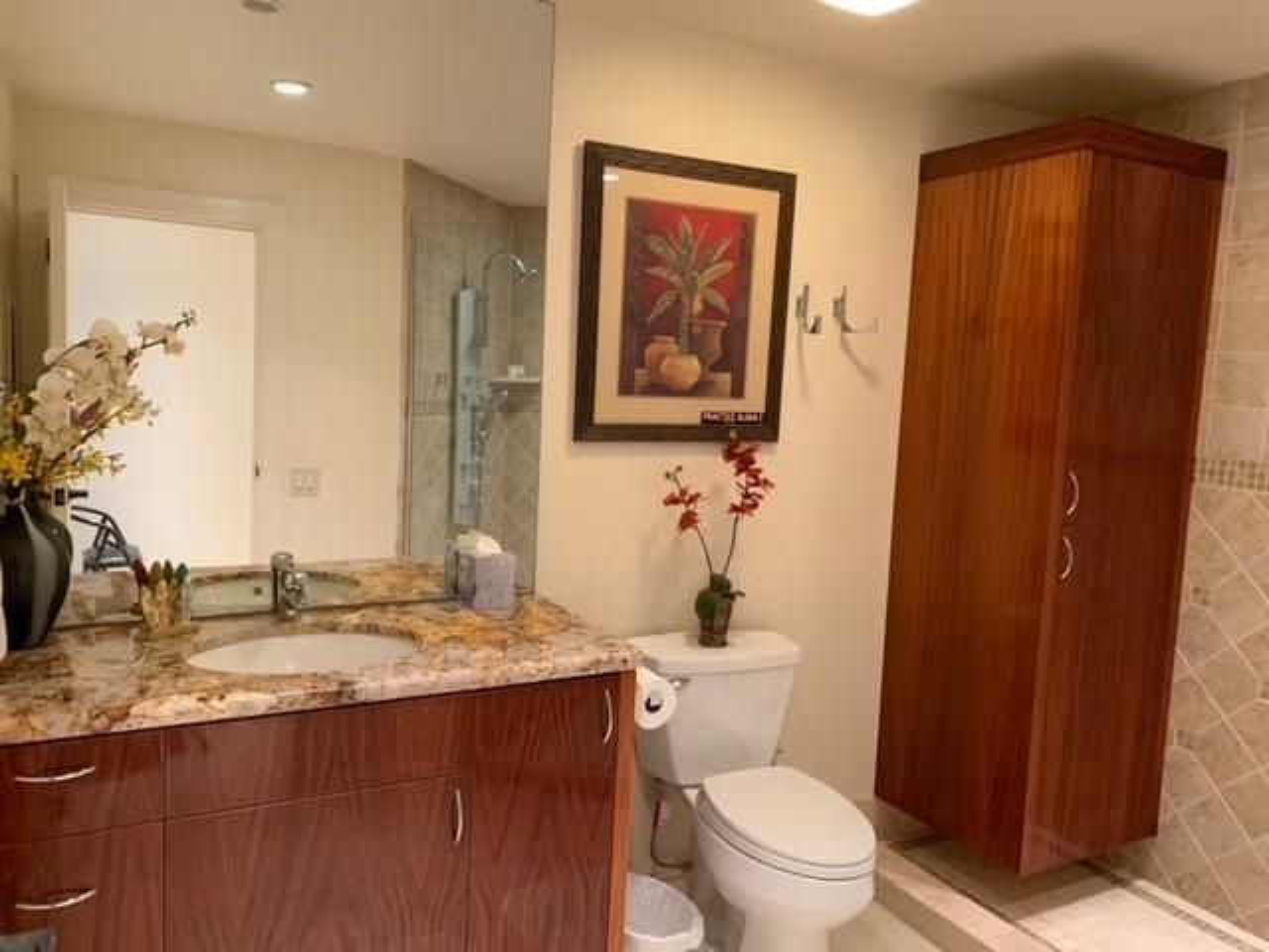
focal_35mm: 26
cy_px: 476
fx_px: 953
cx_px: 634
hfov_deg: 67.3
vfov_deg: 53.1
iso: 320
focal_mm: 4.25
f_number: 1.8
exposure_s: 1/60
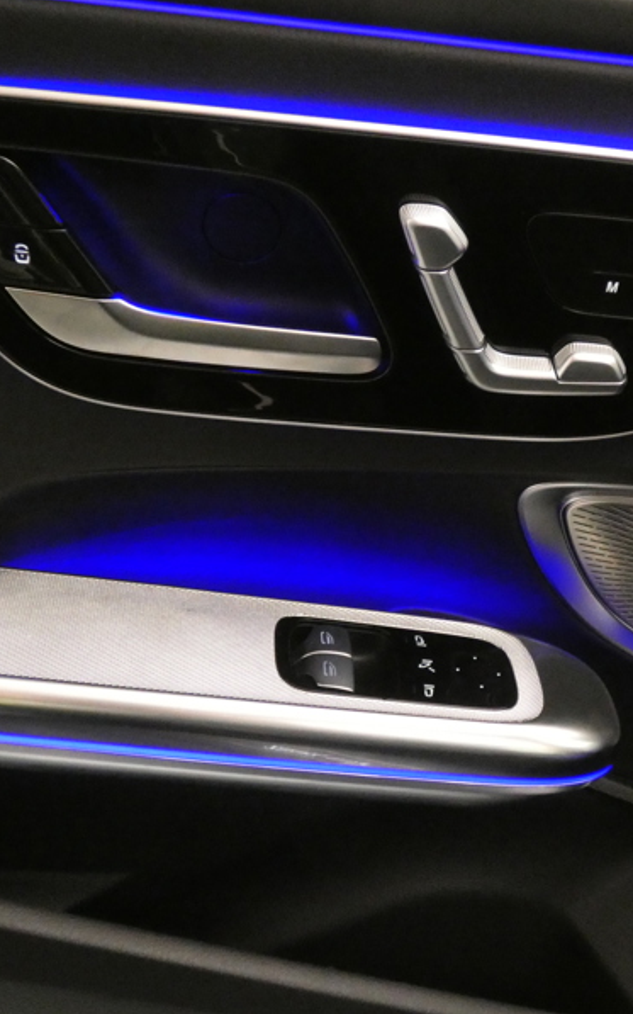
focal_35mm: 44
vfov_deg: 45.3
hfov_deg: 29.1
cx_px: 389
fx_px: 1215
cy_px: 506
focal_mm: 5.5
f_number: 3.3
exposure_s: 1/20
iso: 1600
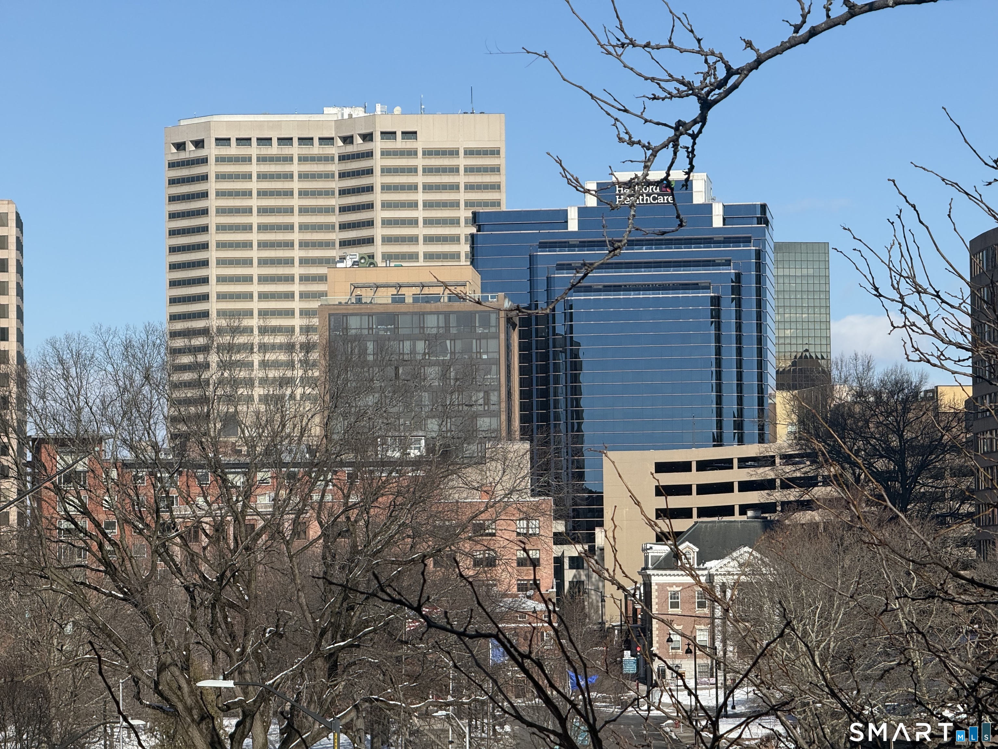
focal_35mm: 120
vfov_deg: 12.3
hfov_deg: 16.4
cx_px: 499
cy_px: 374
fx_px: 3460
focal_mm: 15.66
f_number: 2.8
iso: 50
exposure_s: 1/2024
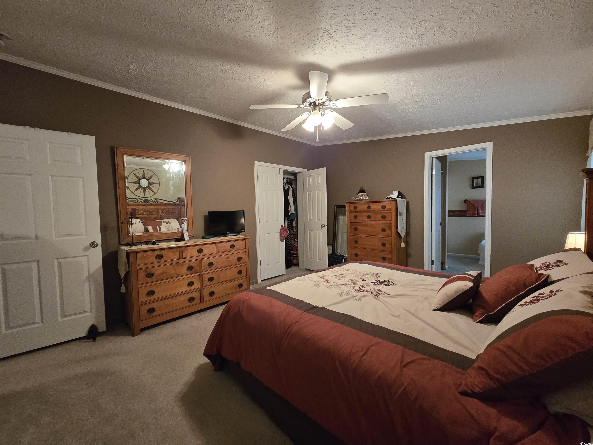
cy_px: 222
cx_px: 296
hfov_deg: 106.2
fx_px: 223
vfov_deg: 89.9
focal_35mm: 13
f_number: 2.2
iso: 800
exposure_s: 1/60
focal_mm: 2.2
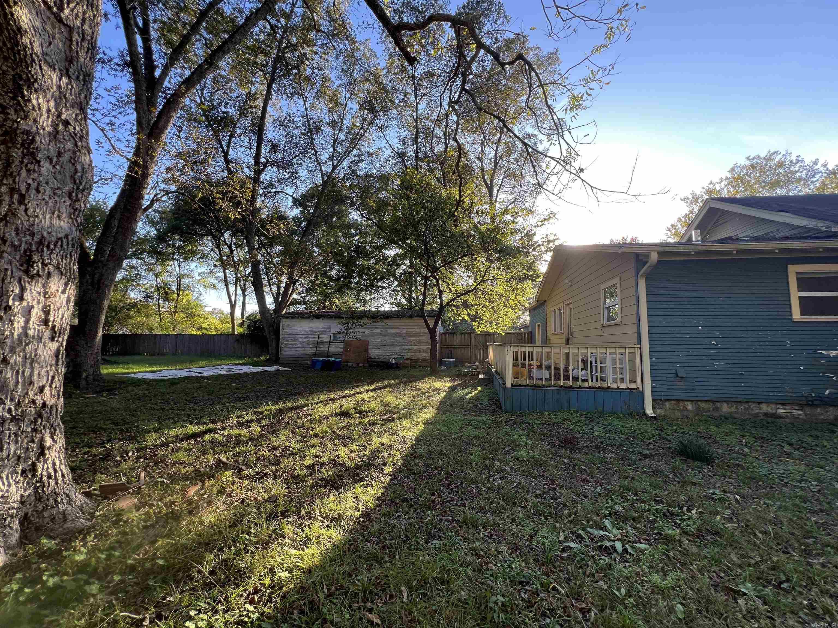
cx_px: 419
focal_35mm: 13
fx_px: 315
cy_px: 314
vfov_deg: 89.9
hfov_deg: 106.2
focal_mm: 1.57
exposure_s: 1/126
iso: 32
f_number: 1.8
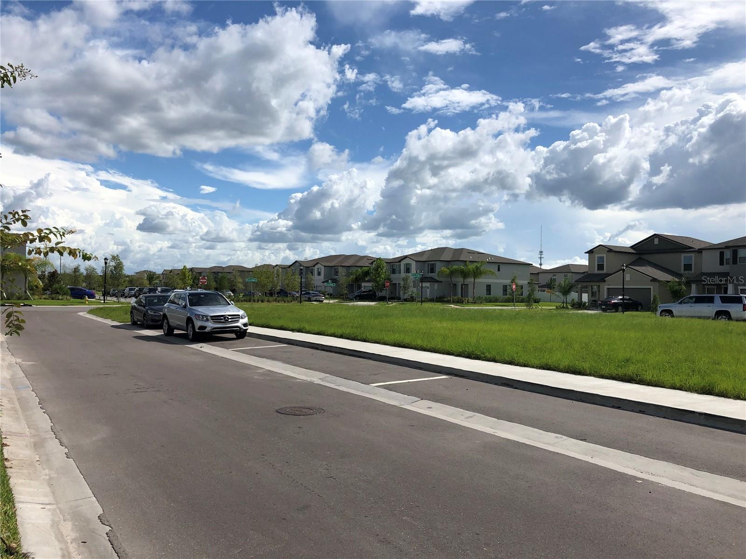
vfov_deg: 49.7
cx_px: 373
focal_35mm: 28
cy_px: 280
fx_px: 603
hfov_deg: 63.4
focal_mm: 4
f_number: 1.8
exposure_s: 1/4049
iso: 20
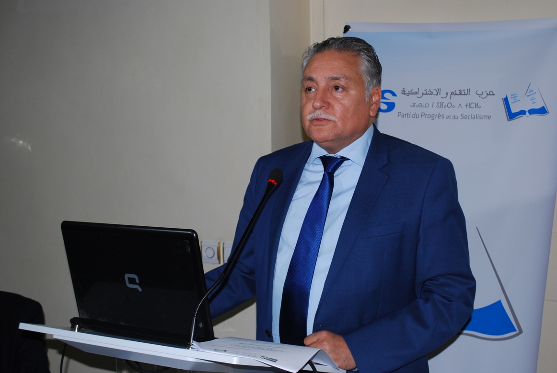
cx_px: 278
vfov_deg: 25.8
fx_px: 813
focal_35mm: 52
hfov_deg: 37.8
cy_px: 186
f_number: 5.3
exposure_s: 1/60
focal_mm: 35
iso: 200
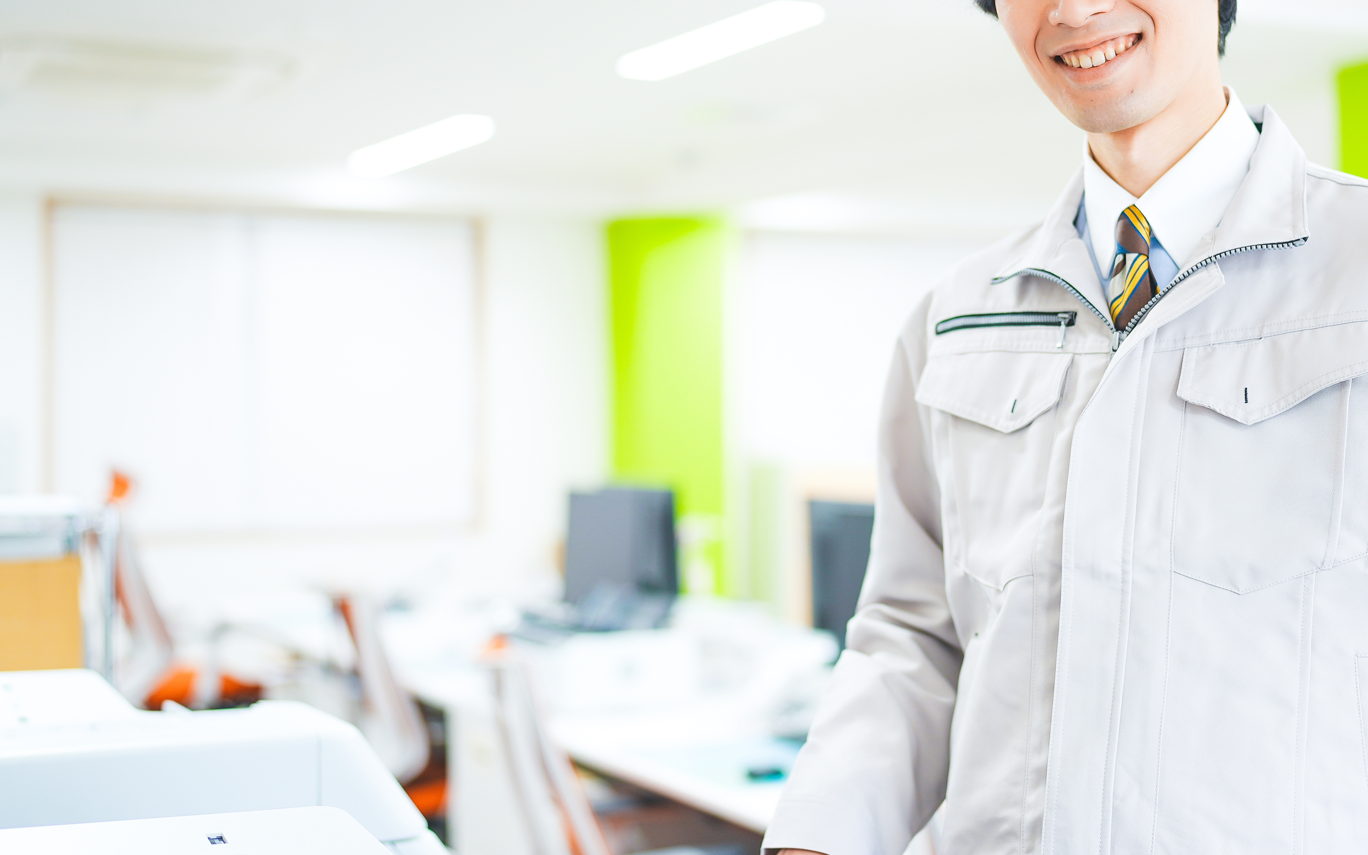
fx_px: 2125
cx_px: 870
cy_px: 403
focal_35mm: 57
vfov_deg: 22.7
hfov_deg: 35.5
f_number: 1.4
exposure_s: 1/200
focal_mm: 35
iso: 100
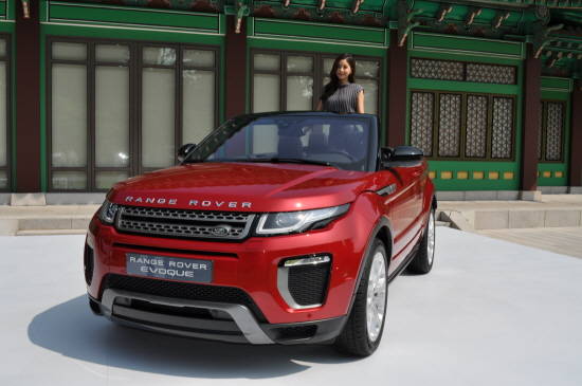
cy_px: 193
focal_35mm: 36
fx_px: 581
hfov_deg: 53.2
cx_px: 291
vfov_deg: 36.8
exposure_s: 1/200
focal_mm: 24
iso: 200
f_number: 16
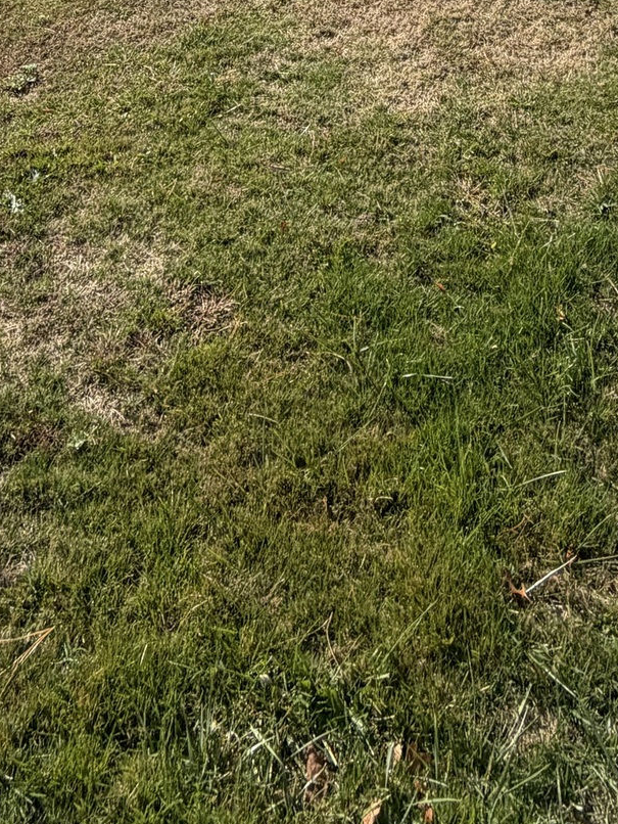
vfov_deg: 33.3
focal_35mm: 40
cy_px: -266
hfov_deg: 35.9
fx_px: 952
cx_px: 266
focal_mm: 2.22
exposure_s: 1/809
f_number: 2.2
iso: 25
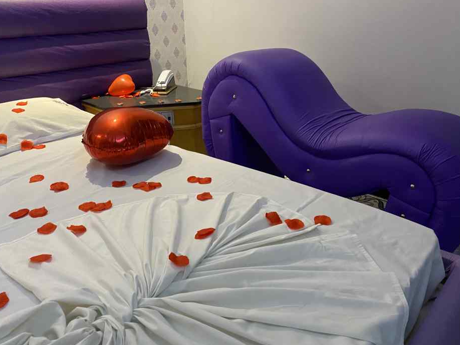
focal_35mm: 29
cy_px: 155
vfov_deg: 48.2
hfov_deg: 61.6
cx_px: 243
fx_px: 385
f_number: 1.8
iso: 500
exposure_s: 1/40
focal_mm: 4.25
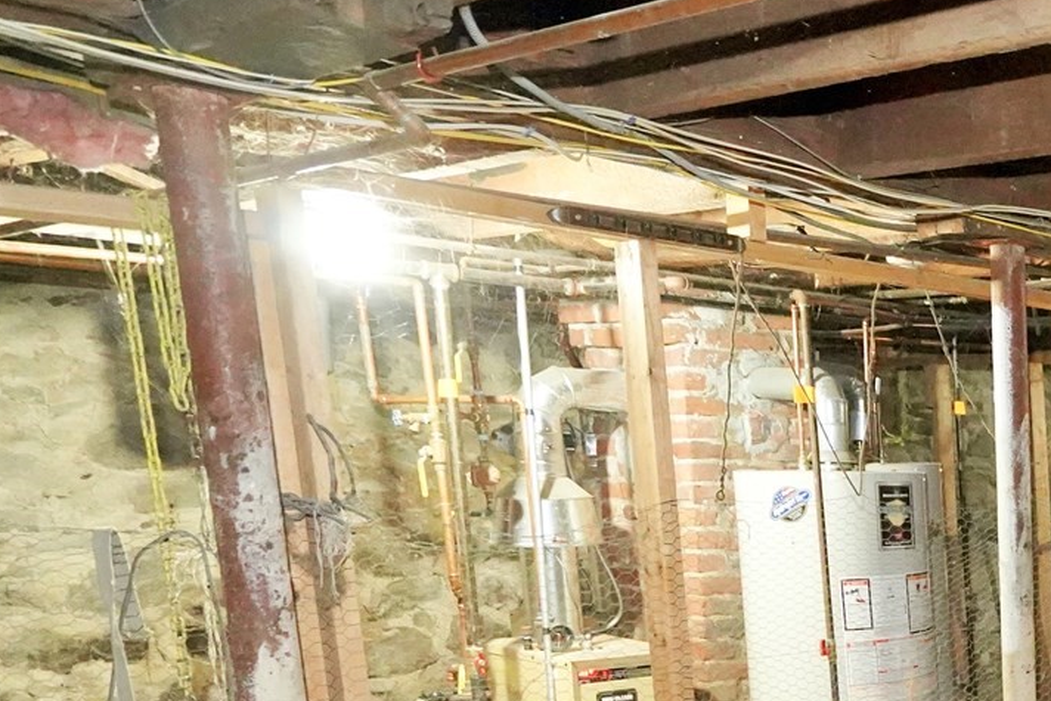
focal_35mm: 46
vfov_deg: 27.6
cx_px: 1457
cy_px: 702
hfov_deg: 30.5
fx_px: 1343
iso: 16000
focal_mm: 16
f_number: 4
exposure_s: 1/60
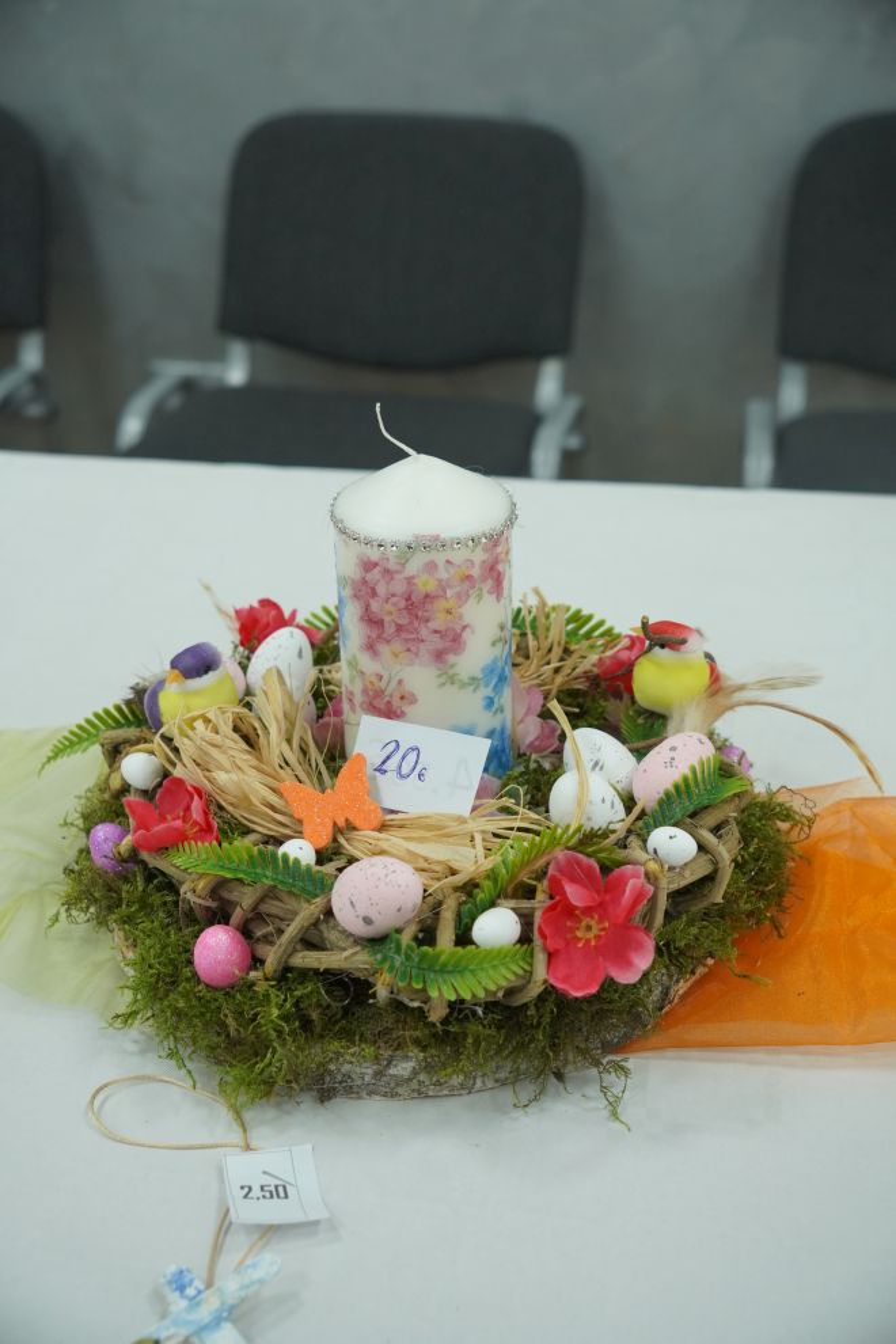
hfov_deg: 29.9
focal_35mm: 45
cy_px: 672
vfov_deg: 43.6
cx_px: 448
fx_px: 1680
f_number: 4
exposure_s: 1/200
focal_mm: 30
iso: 1000
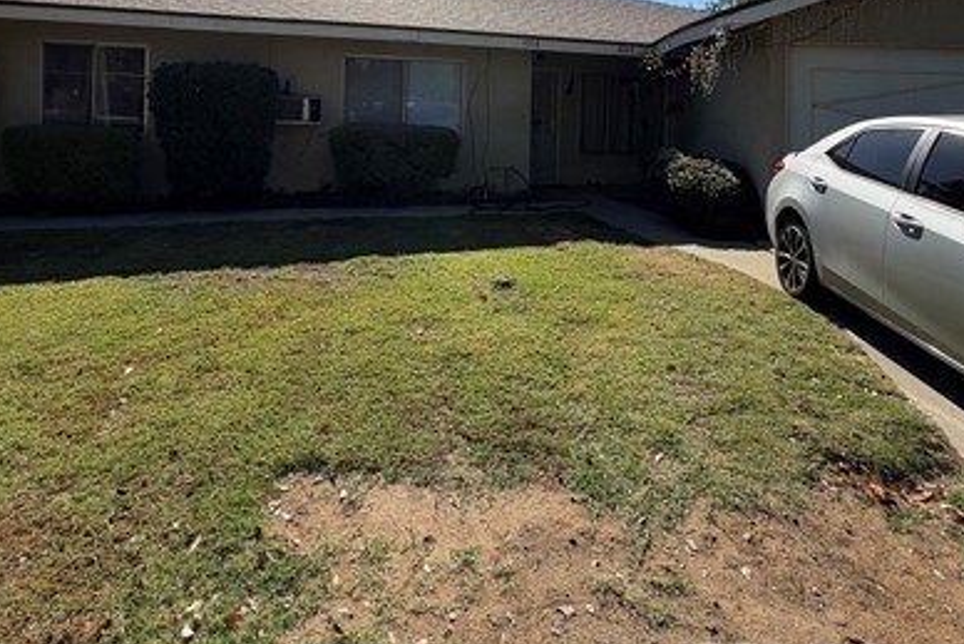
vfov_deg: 49.2
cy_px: 104
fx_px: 643
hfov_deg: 73.7
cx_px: 502
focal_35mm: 24
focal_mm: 2.22
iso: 20
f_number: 2.2
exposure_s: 1/1001
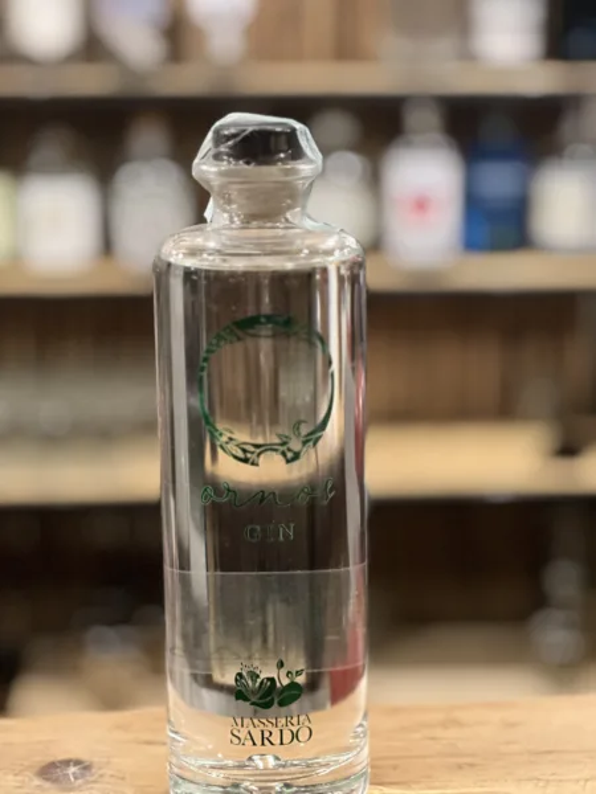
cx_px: 298
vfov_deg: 25.3
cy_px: 397
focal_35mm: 77
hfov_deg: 19.1
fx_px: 1768
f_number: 2.8
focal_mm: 9
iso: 1000
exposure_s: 1/14
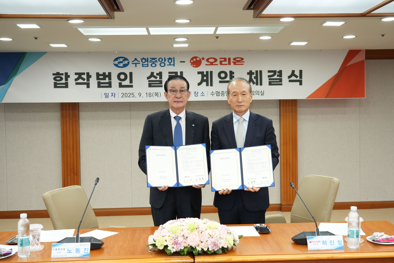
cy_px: 132
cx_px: 197
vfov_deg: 31.9
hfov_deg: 46.4
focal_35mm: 42
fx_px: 460
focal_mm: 42
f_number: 5
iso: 1250
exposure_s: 1/200
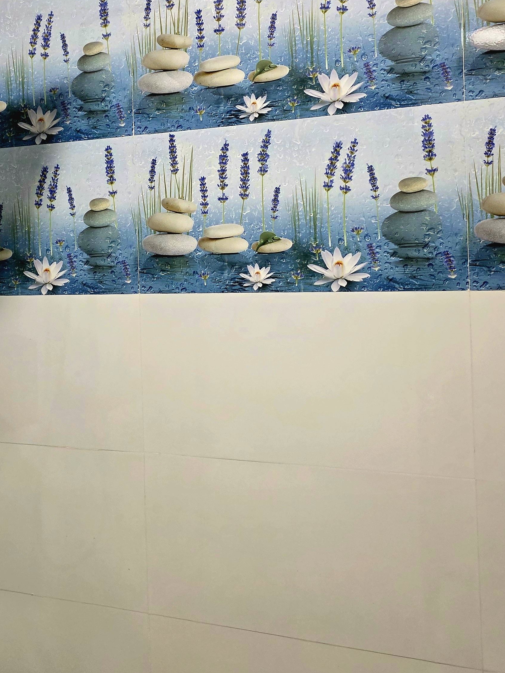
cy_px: 268
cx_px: 224
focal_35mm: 41
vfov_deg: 45.5
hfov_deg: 35.1
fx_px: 798
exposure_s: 1/101
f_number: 1.7
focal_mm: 6.3
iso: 320
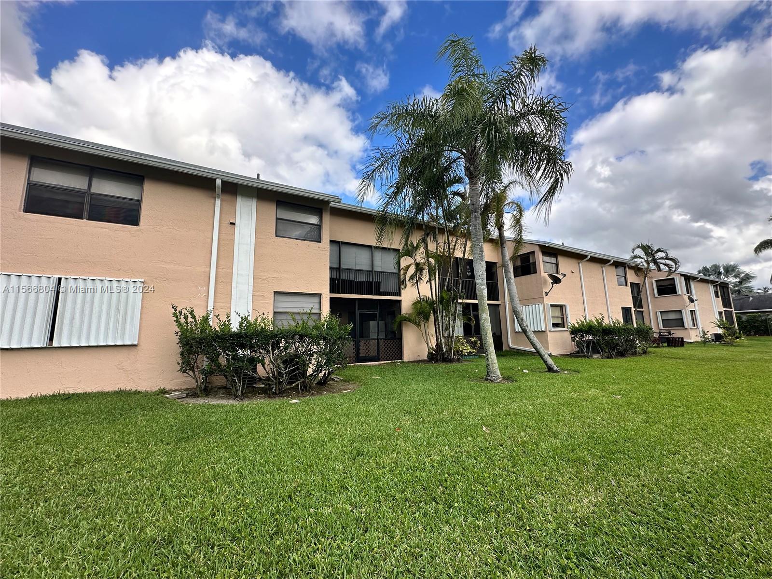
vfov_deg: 85.7
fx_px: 312
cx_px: 386
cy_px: 290
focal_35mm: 14
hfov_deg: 102.1
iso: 40
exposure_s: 1/556
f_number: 2.2
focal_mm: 2.22
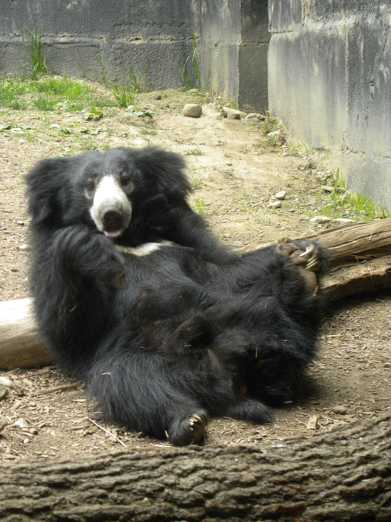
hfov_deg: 11.5
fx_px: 1943
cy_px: 261
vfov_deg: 15.3
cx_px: 196
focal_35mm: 129
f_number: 4.5
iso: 194
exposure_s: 1/65
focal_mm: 23
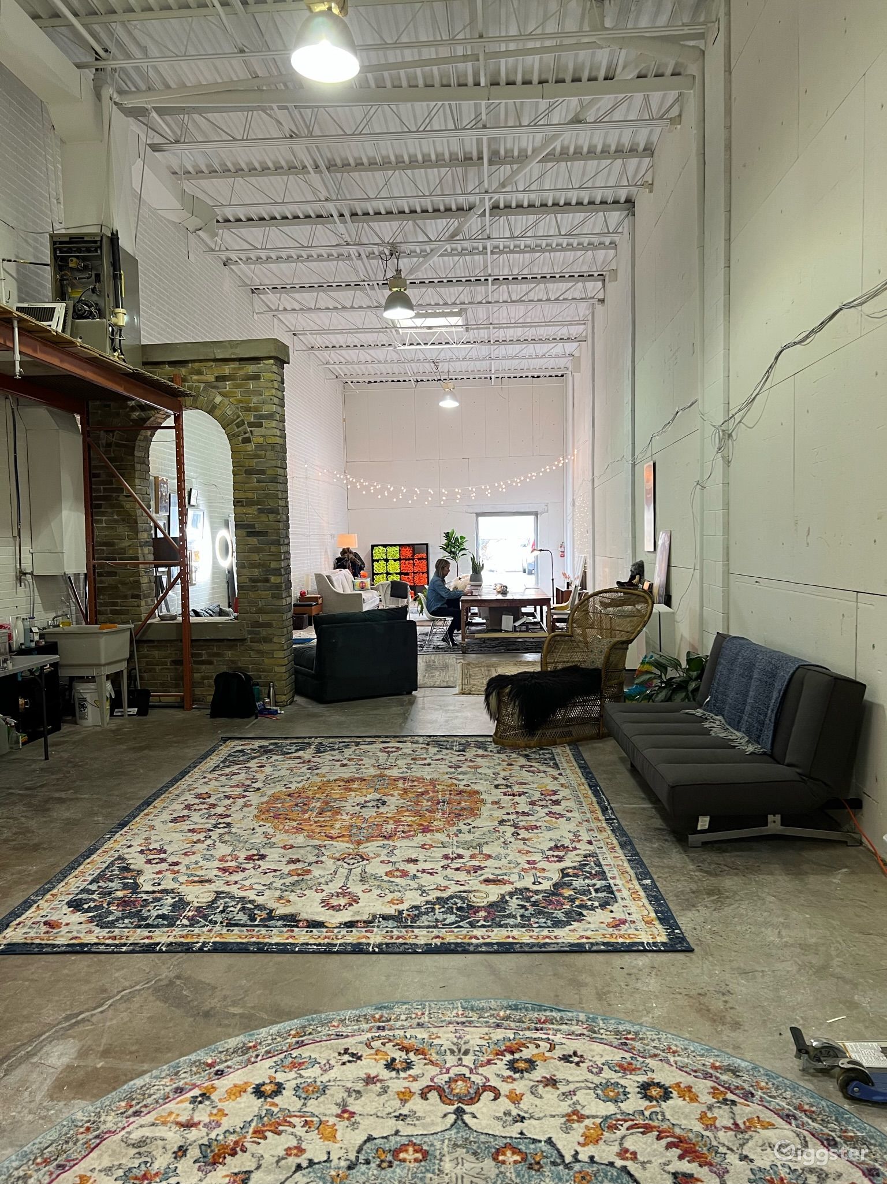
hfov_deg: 53.0
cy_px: 592
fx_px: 889
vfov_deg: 67.3
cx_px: 444
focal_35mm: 26
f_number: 1.5
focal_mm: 5.7
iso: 125
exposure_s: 1/60
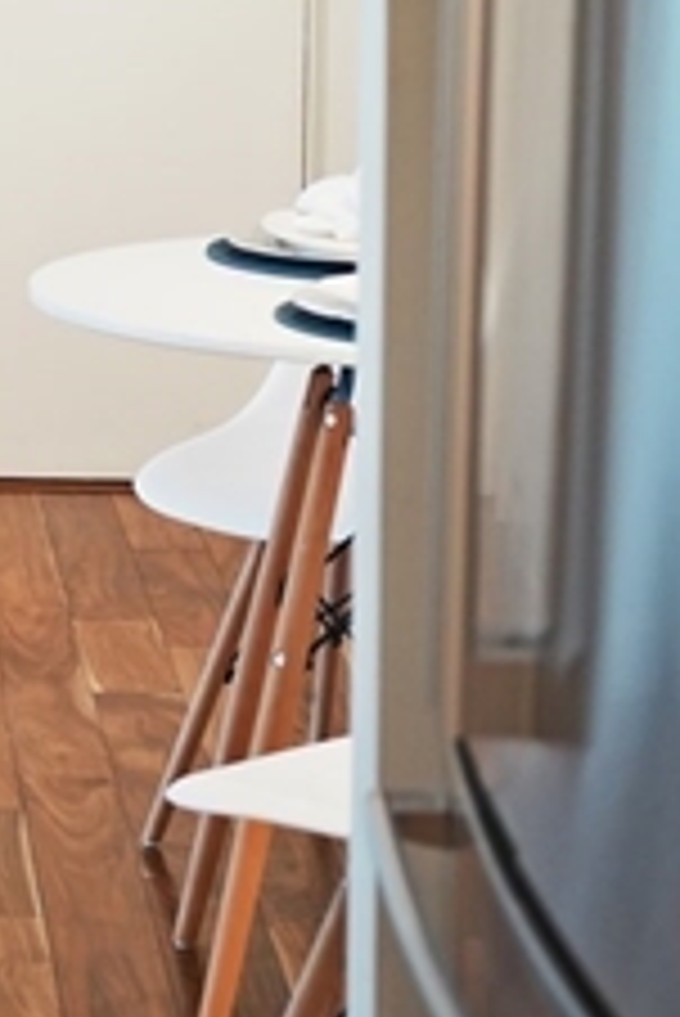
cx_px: -270
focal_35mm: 136
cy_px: -166
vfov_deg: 14.6
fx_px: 3847
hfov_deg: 9.9
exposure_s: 1/125
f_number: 2.5
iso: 800
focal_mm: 40
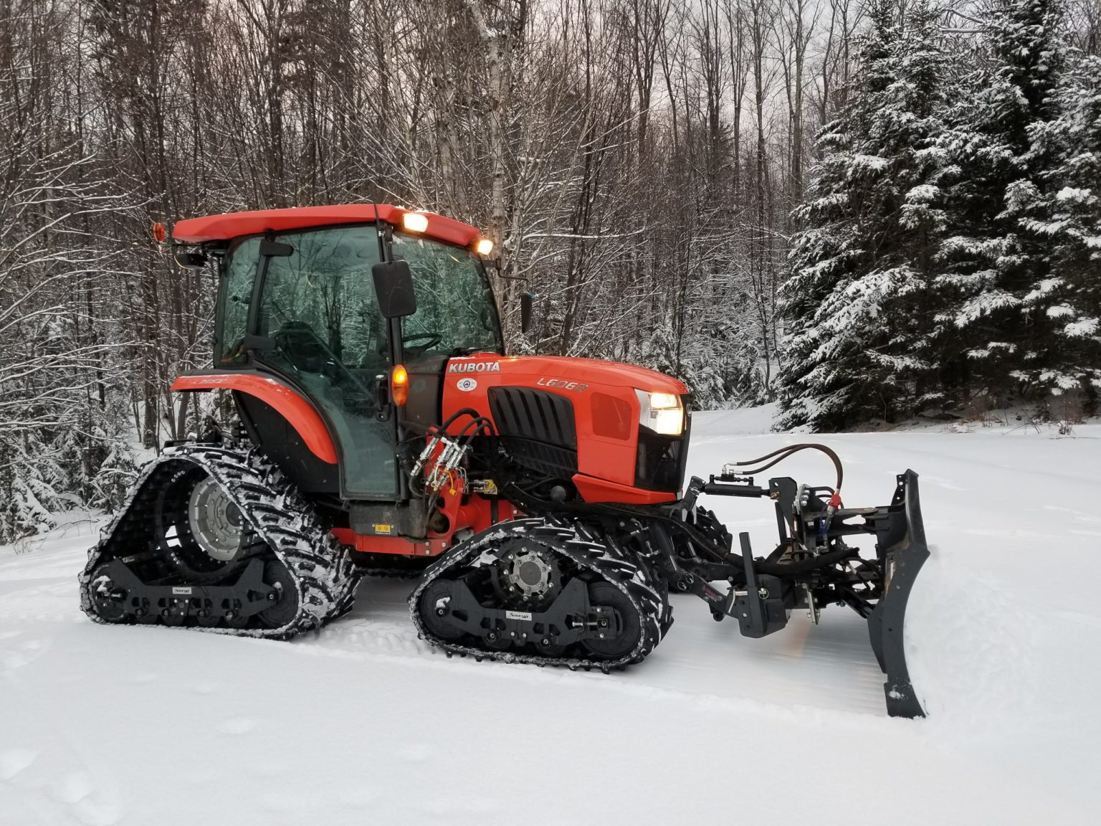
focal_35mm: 26
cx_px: 550
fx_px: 827
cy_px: 413
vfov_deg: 53.1
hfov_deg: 67.3
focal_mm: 4.3
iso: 80
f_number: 1.7
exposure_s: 1/60
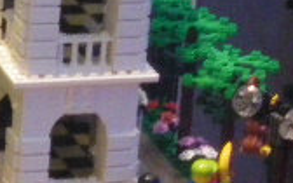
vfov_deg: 4.8
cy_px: 256
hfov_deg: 7.6
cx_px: -73
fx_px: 2172
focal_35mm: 272
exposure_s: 1/40
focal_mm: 7.5
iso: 400
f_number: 4
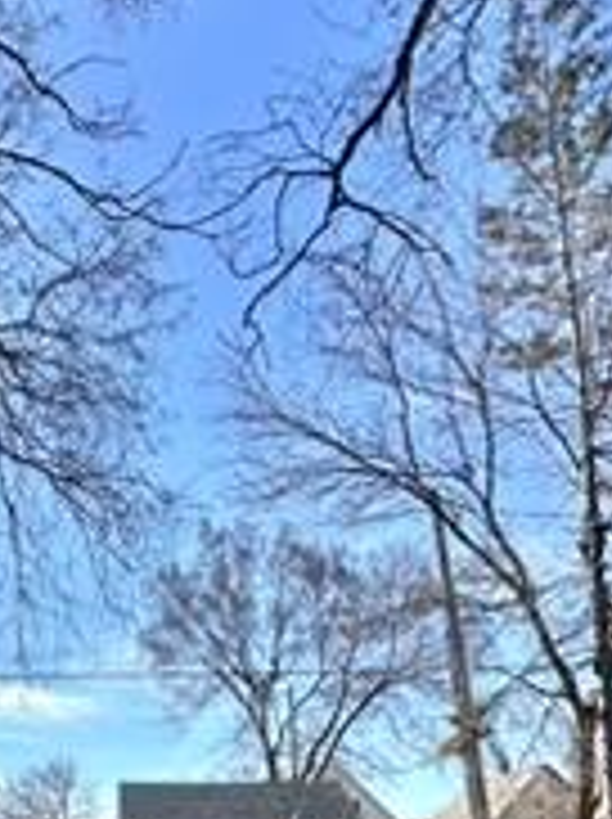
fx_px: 874
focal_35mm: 37
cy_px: 742
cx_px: 72
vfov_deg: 45.3
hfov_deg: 36.4
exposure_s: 1/678
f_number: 2.2
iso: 40
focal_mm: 2.22
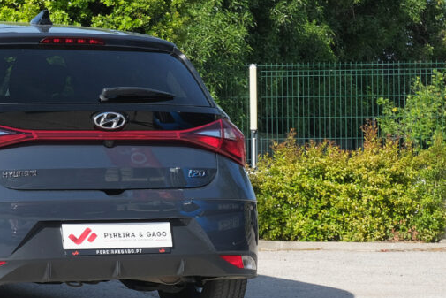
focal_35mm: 138
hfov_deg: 14.6
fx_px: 1710
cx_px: -4
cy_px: 174
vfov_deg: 9.9
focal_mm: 45
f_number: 9
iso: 160
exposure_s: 1/200
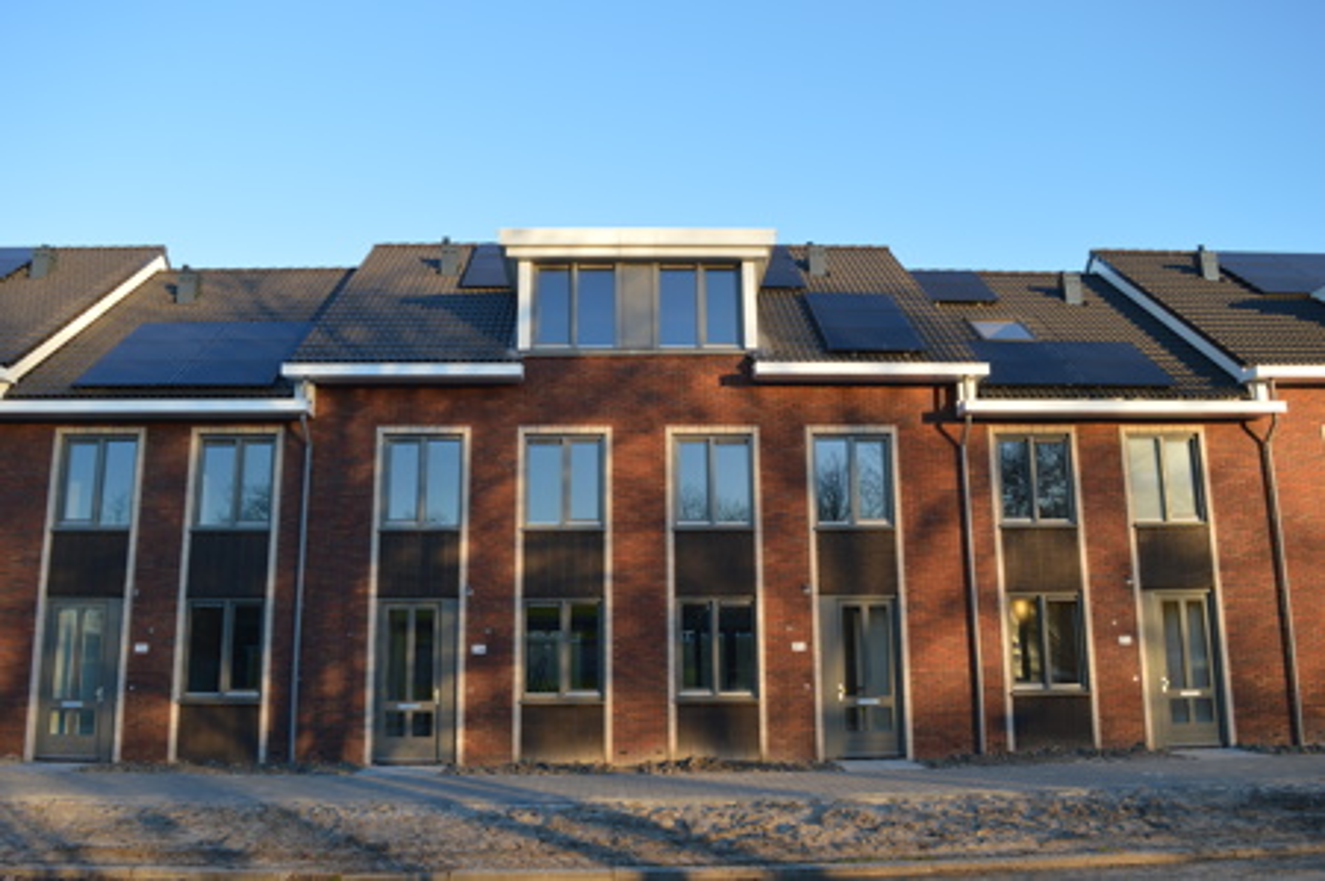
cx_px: 662
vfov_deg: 47.8
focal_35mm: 27
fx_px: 993
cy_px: 440
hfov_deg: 67.4
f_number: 5.6
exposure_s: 1/125
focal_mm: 18
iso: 140
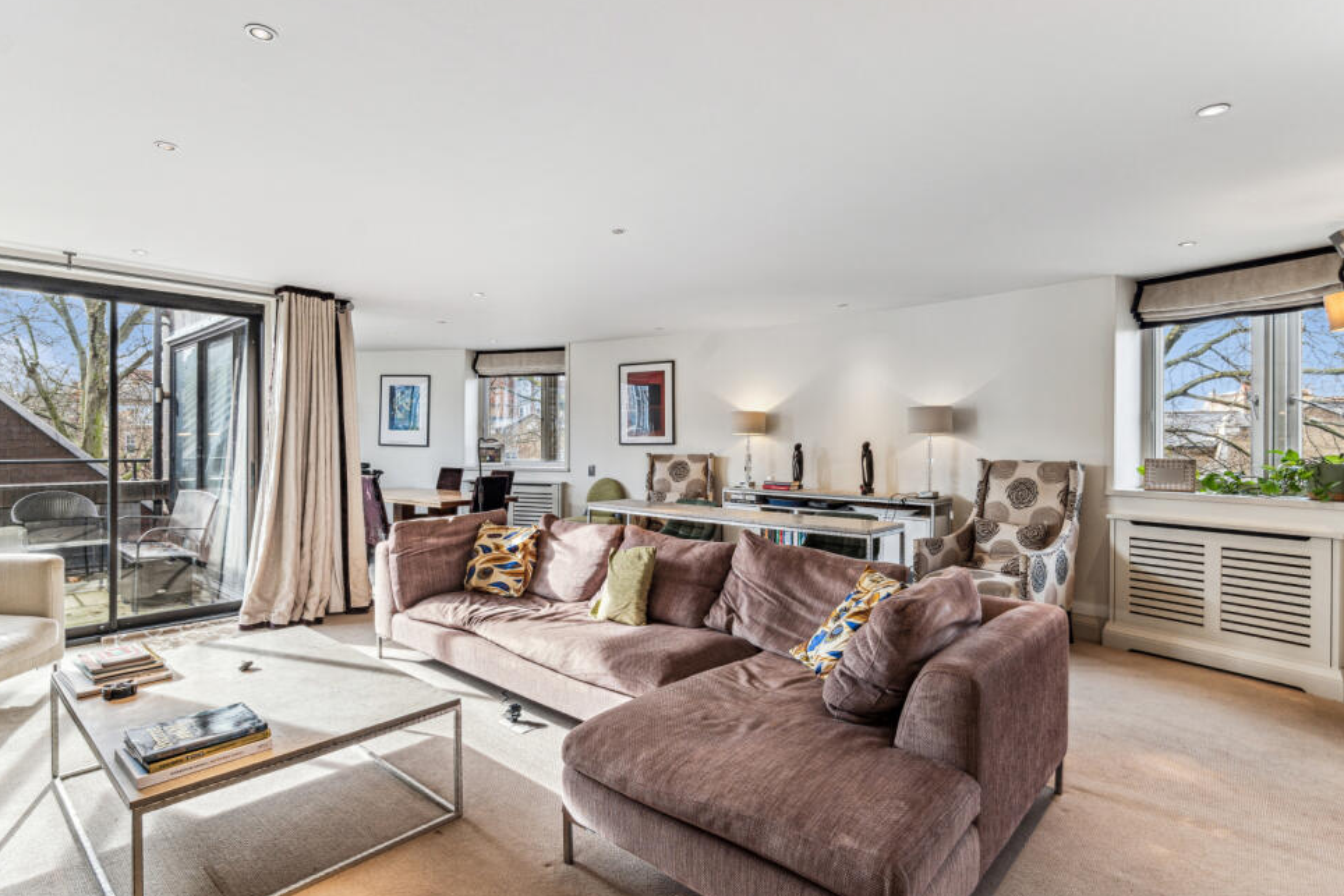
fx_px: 635
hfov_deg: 93.2
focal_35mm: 17
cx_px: 632
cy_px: 444
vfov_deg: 70.5
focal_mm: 16
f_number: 11
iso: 400
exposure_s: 1/50
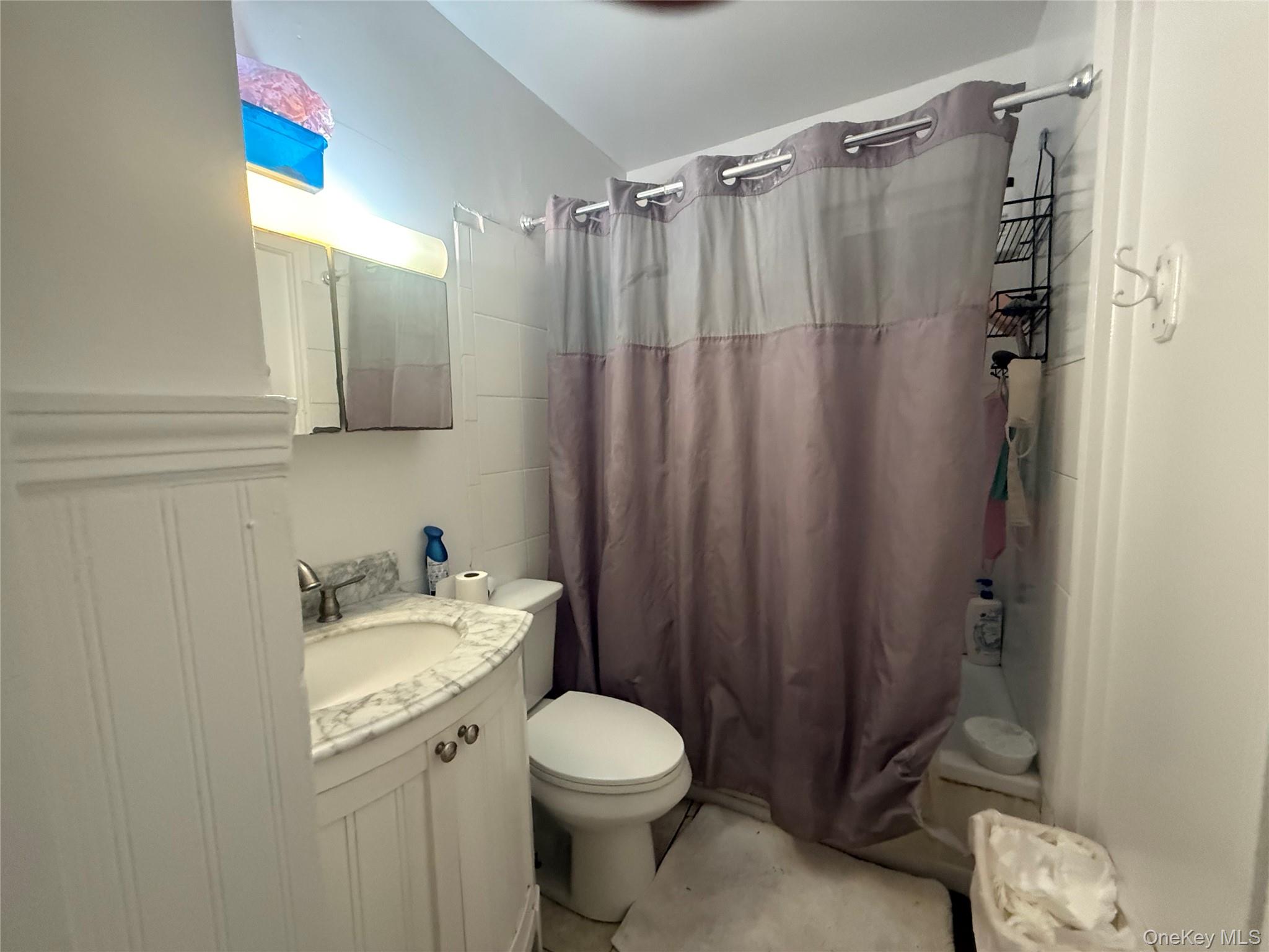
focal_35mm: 14
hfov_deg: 102.1
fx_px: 513
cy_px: 476
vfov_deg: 85.7
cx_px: 634
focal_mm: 2.22
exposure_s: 1/60
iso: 640
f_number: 2.2
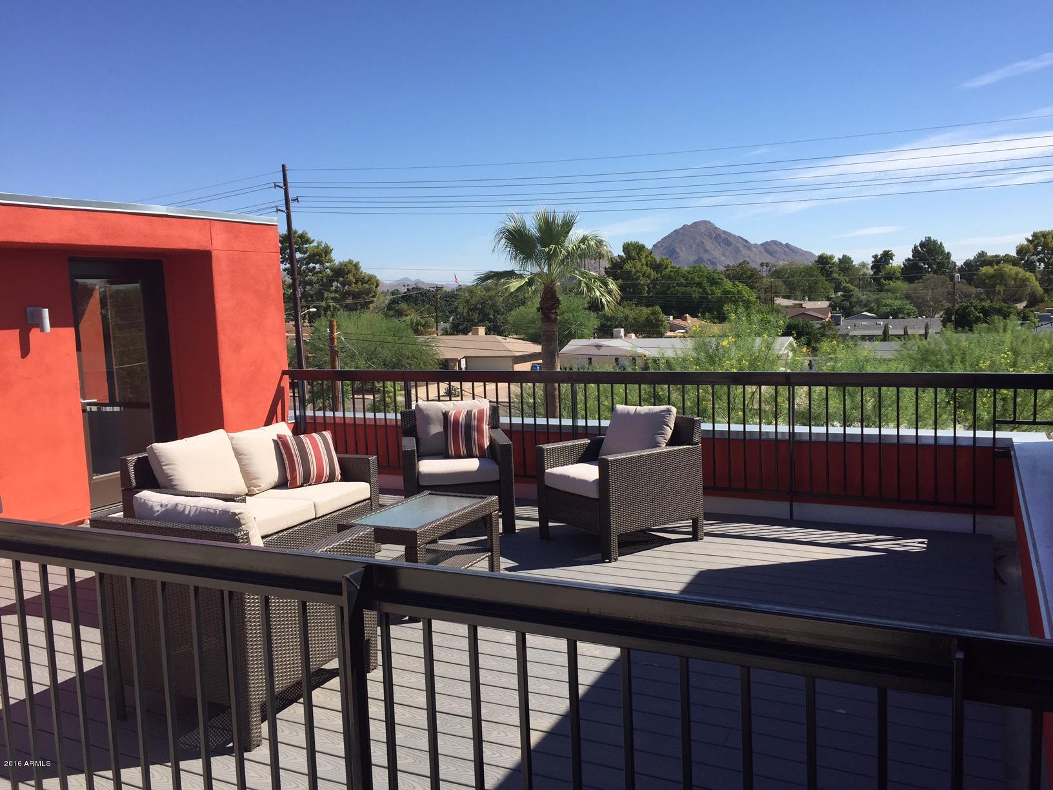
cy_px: 395
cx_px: 526
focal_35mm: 29
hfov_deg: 61.7
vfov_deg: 48.2
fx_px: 882
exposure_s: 1/1647
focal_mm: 4.15
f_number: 2.2
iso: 32
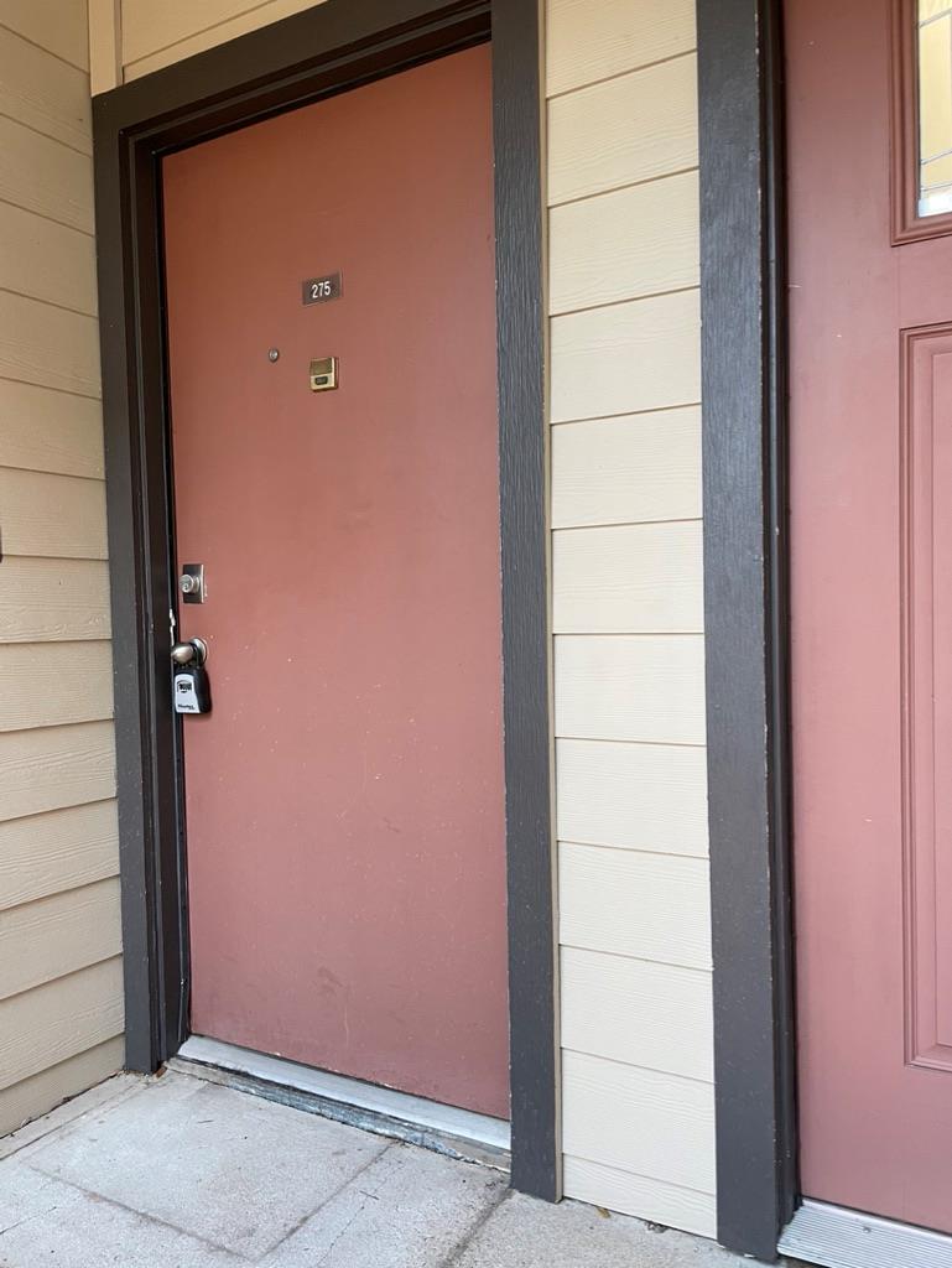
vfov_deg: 67.3
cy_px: 634
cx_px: 476
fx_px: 953
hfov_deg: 53.1
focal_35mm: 26
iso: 80
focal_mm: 4.2
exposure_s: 1/60
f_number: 1.6
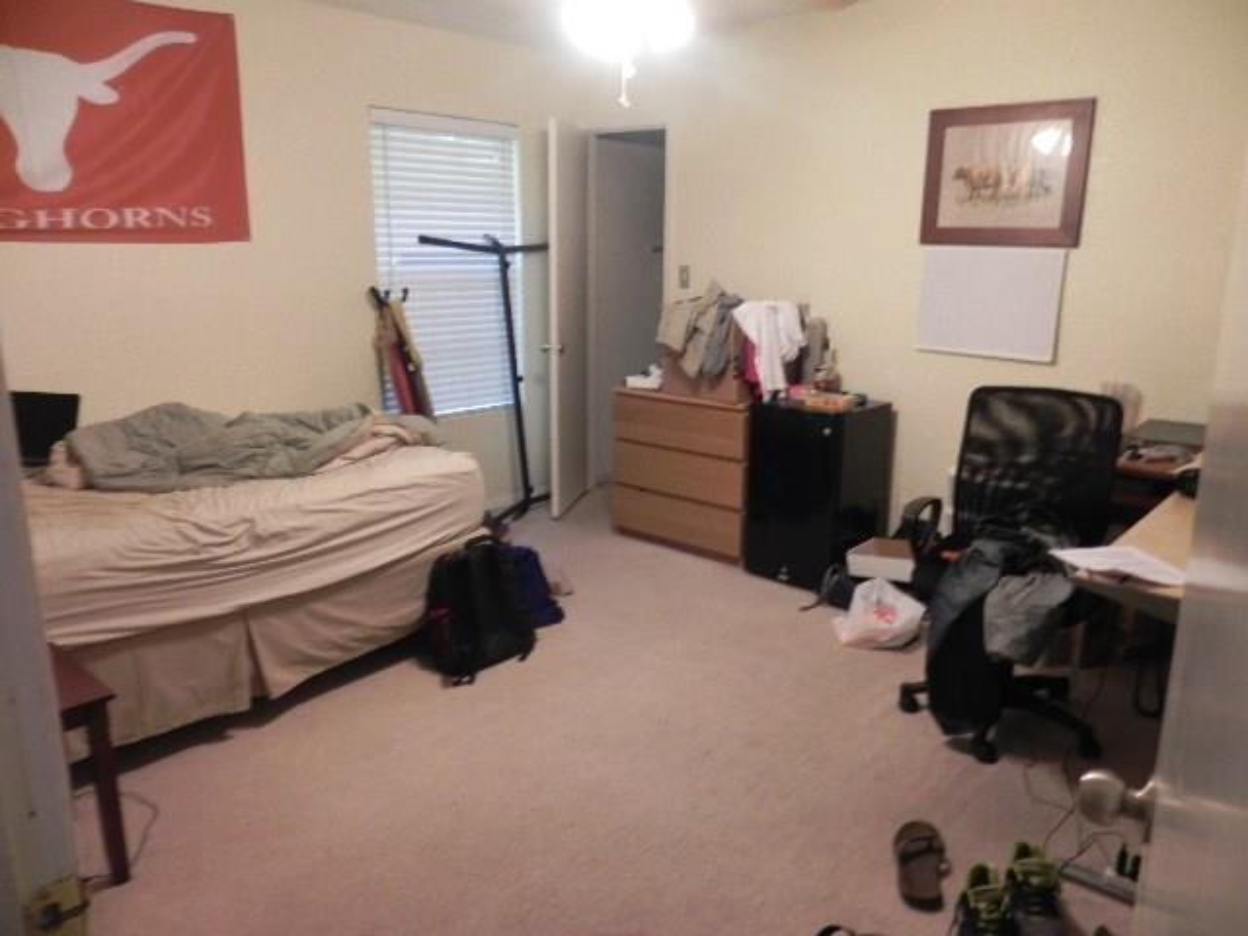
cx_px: 624
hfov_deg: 67.3
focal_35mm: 26
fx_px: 937
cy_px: 468
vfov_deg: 53.1
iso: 400
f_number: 2.8
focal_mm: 4.6
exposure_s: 1/19.7
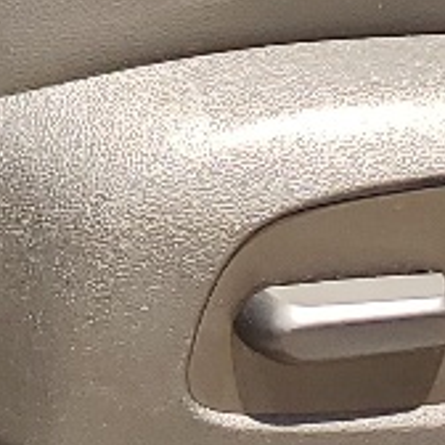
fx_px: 3185
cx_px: -297
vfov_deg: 6.9
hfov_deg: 7.8
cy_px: -1081
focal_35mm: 219
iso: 50
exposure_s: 1/625
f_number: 1.5
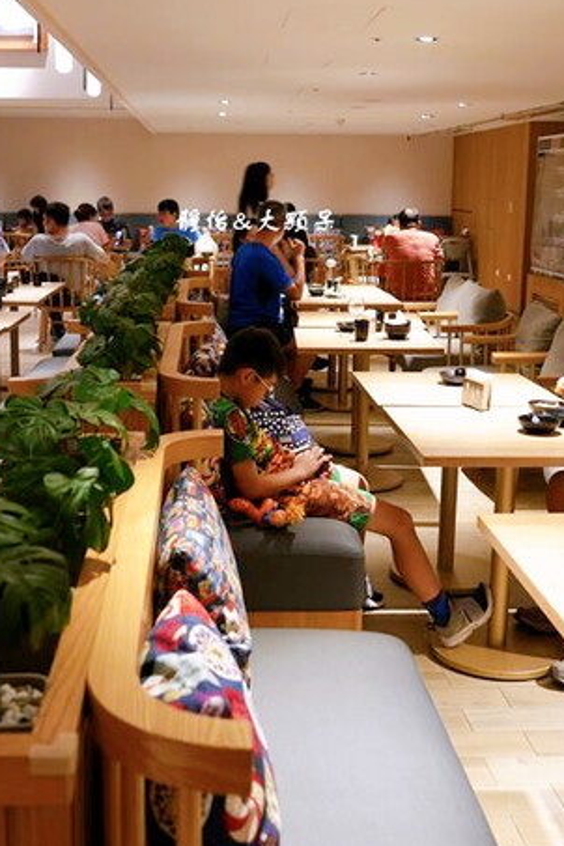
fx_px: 1057
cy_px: 368
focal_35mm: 45
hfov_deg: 29.8
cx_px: 233
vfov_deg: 43.5
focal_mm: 24
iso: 640
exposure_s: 1/30
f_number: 4
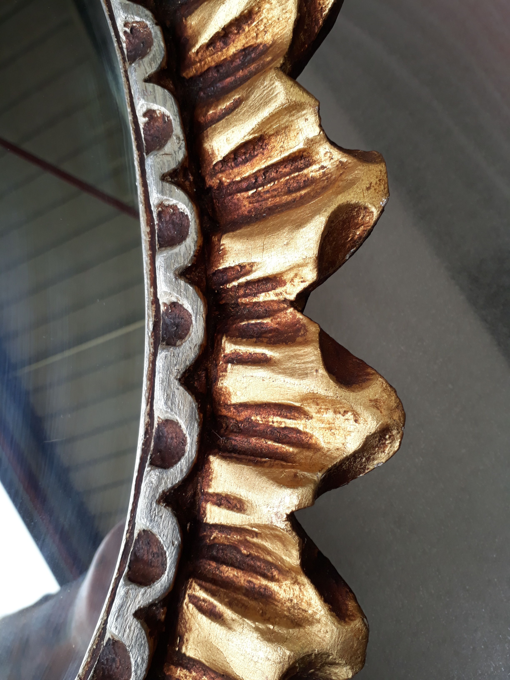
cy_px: 340
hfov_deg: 51.4
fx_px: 530
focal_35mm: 27
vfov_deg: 65.3
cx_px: 255
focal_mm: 3.6
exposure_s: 1/226
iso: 40
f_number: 1.9
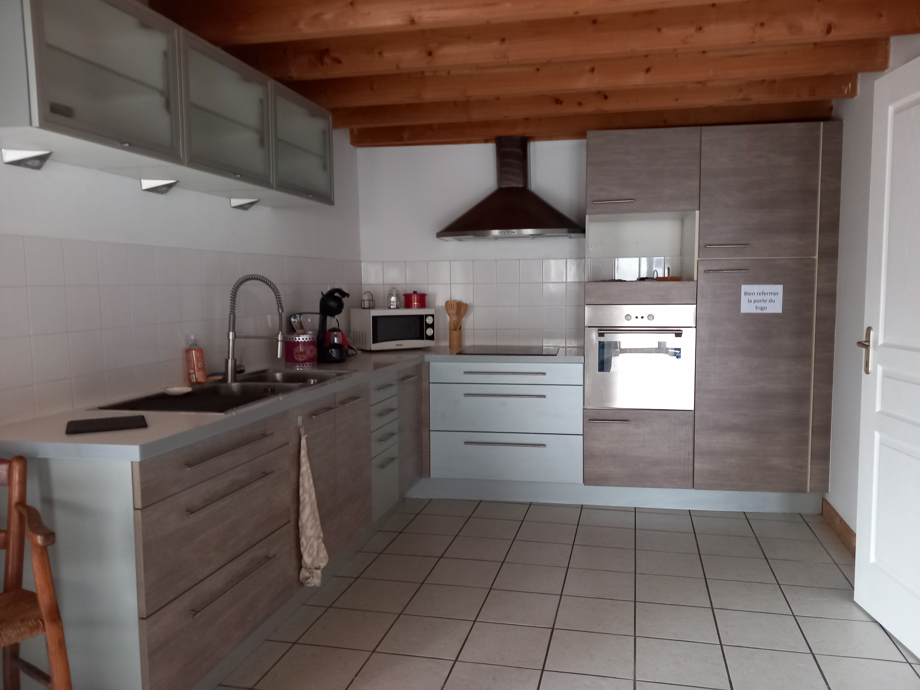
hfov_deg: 65.3
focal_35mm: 27
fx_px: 718
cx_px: 460
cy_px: 345
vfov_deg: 51.4
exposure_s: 1/25
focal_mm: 4
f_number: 1.8
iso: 400
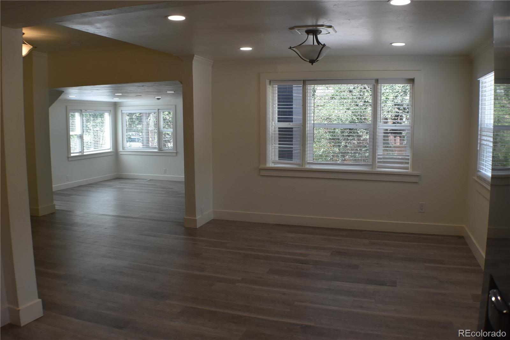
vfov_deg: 33.0
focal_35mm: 40
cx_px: 255
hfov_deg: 47.9
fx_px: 574
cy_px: 170
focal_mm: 27
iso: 400
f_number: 6.3
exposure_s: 1/160
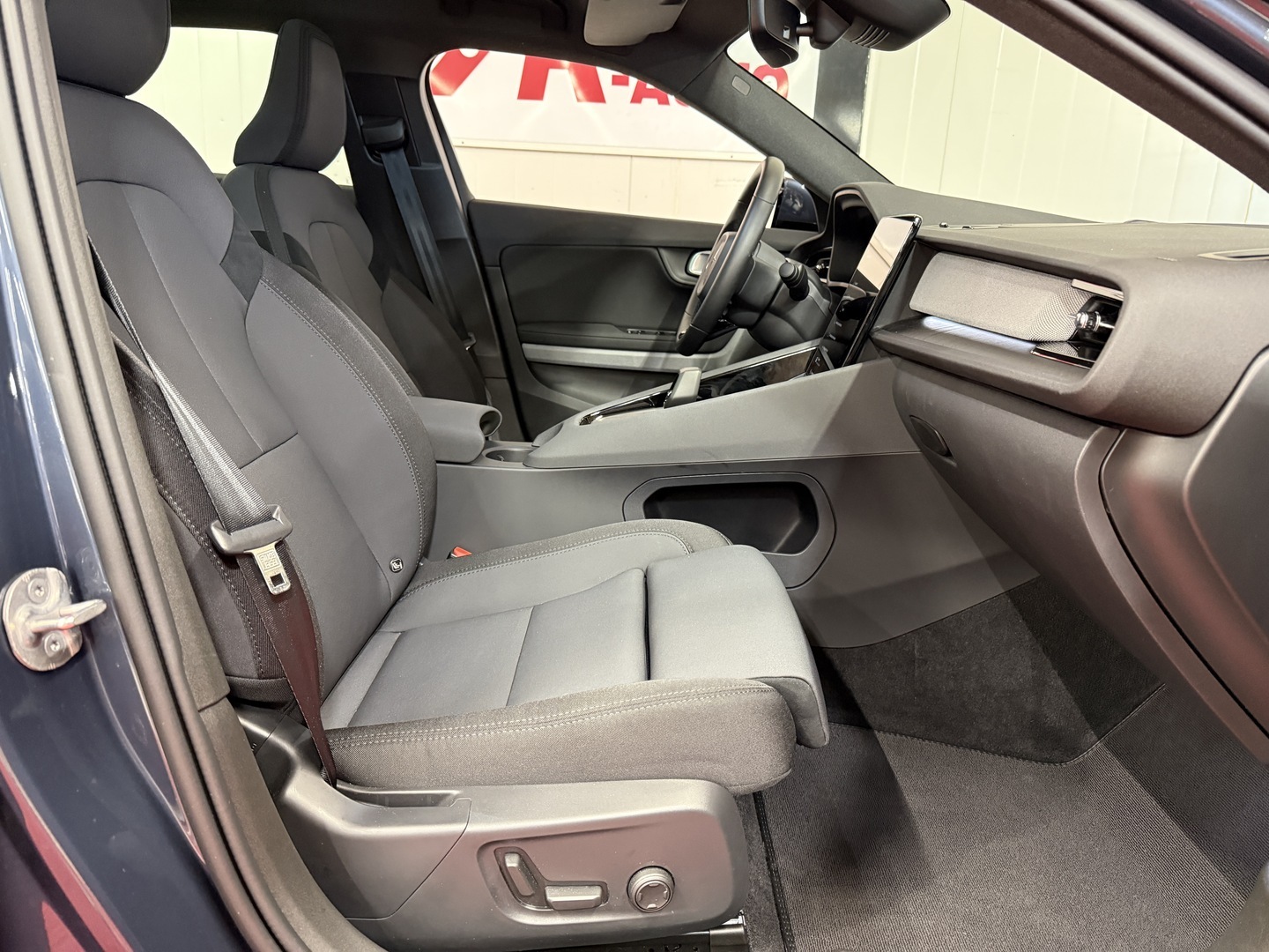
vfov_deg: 56.8
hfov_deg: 71.6
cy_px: 476
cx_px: 634
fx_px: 880
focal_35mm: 24
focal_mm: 6.76
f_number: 1.78
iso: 640
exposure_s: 1/33
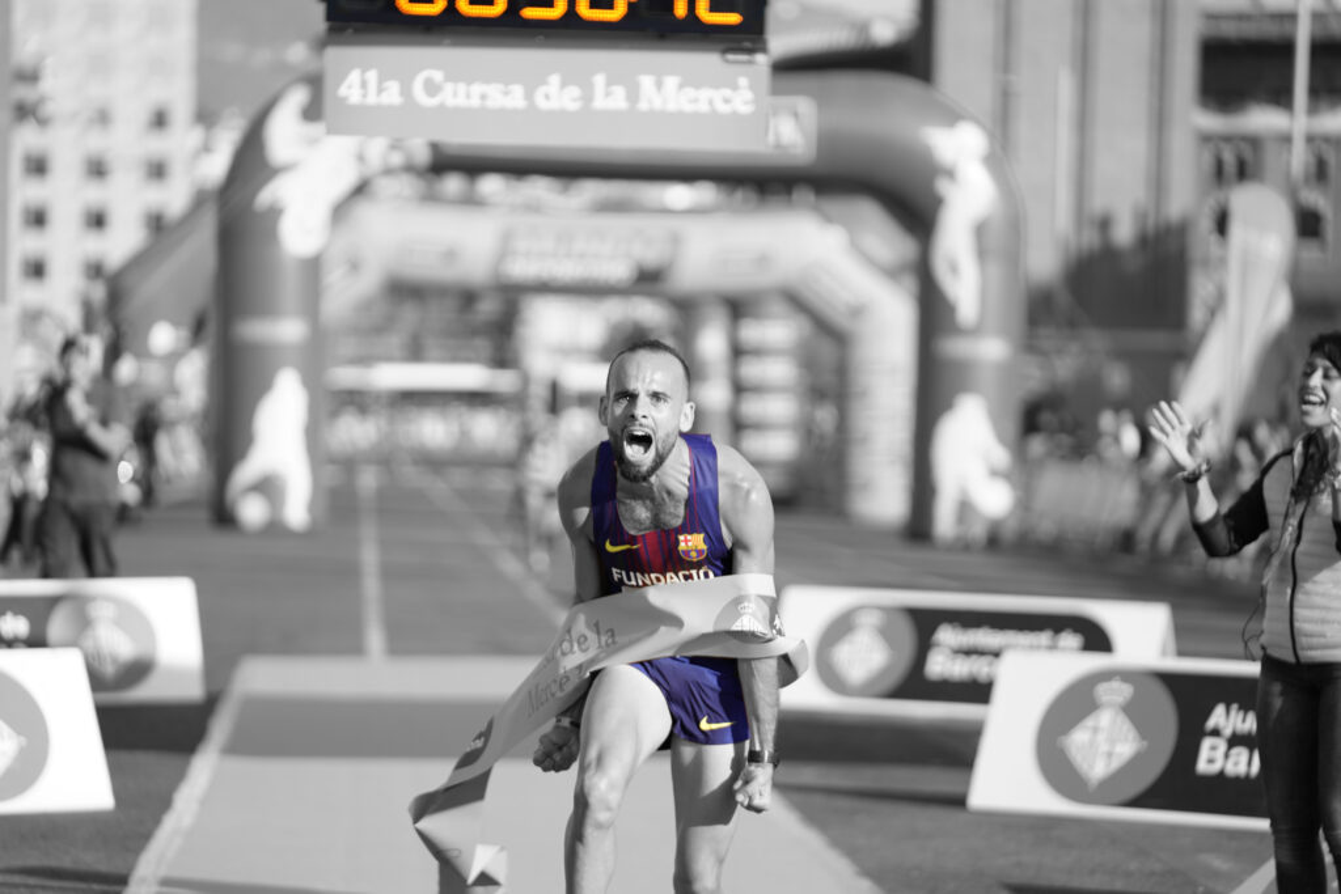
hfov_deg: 15.3
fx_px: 4992
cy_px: 447
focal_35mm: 134
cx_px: 670
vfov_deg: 10.2
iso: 100
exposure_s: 1/1000
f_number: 2.8
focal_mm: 134
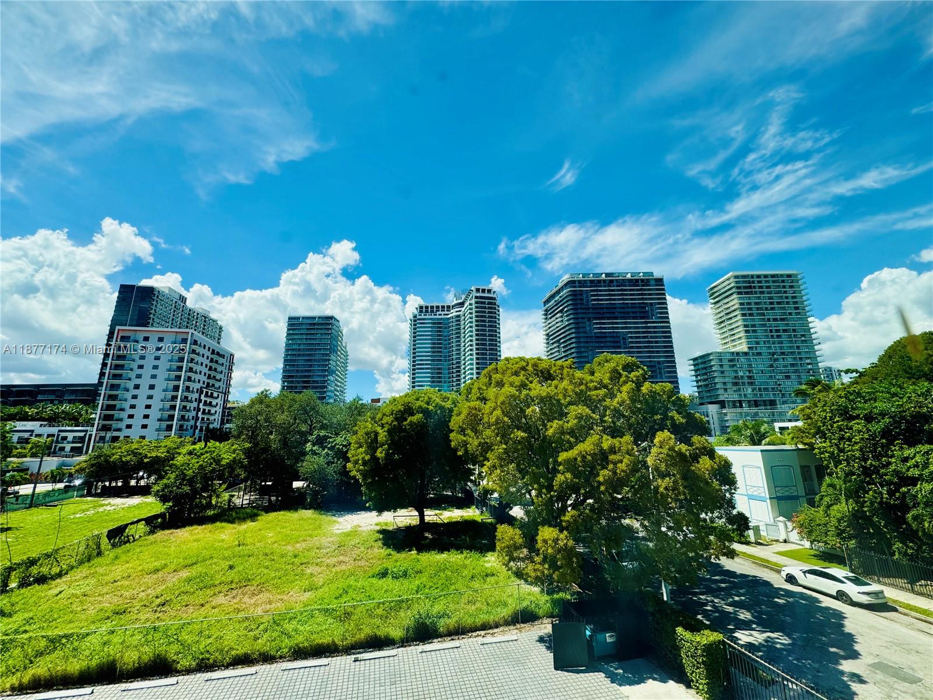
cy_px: 350
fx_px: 377
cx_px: 466
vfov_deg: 85.7
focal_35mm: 14
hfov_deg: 102.1
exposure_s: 1/1927
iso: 50
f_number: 2.2
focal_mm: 2.22
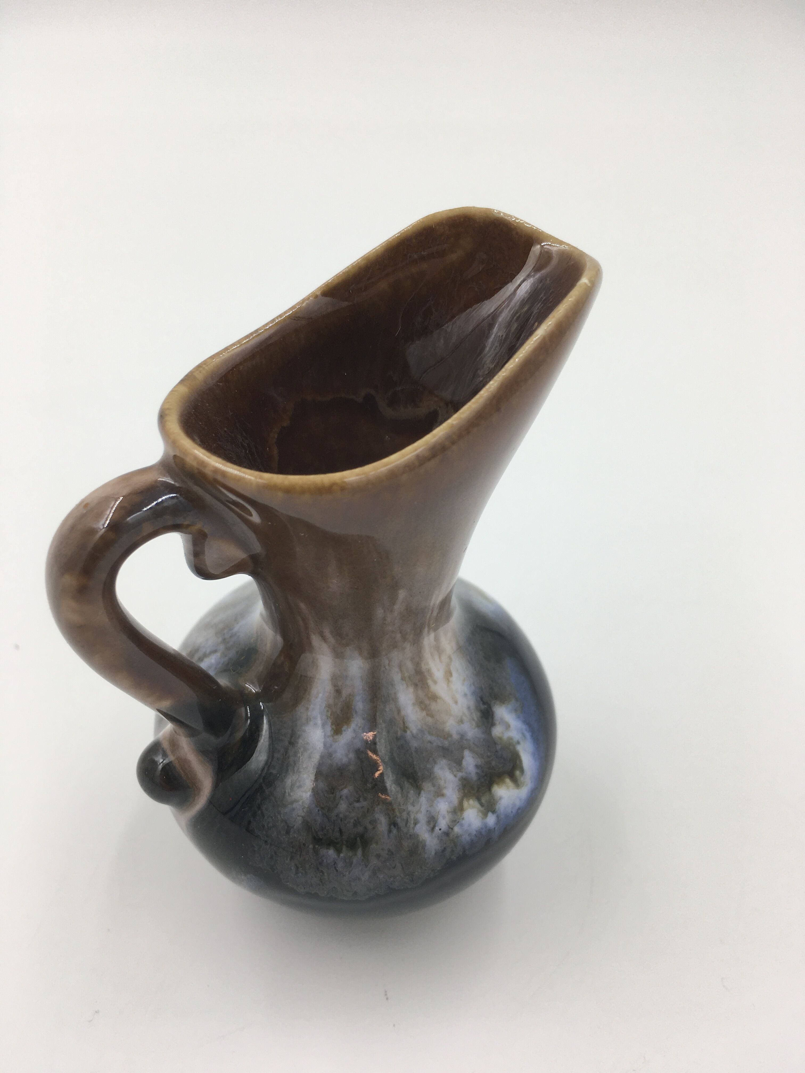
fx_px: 899
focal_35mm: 29
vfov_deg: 61.7
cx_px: 402
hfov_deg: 48.2
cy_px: 536
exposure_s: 1/171
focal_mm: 4.15
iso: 25
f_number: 2.2
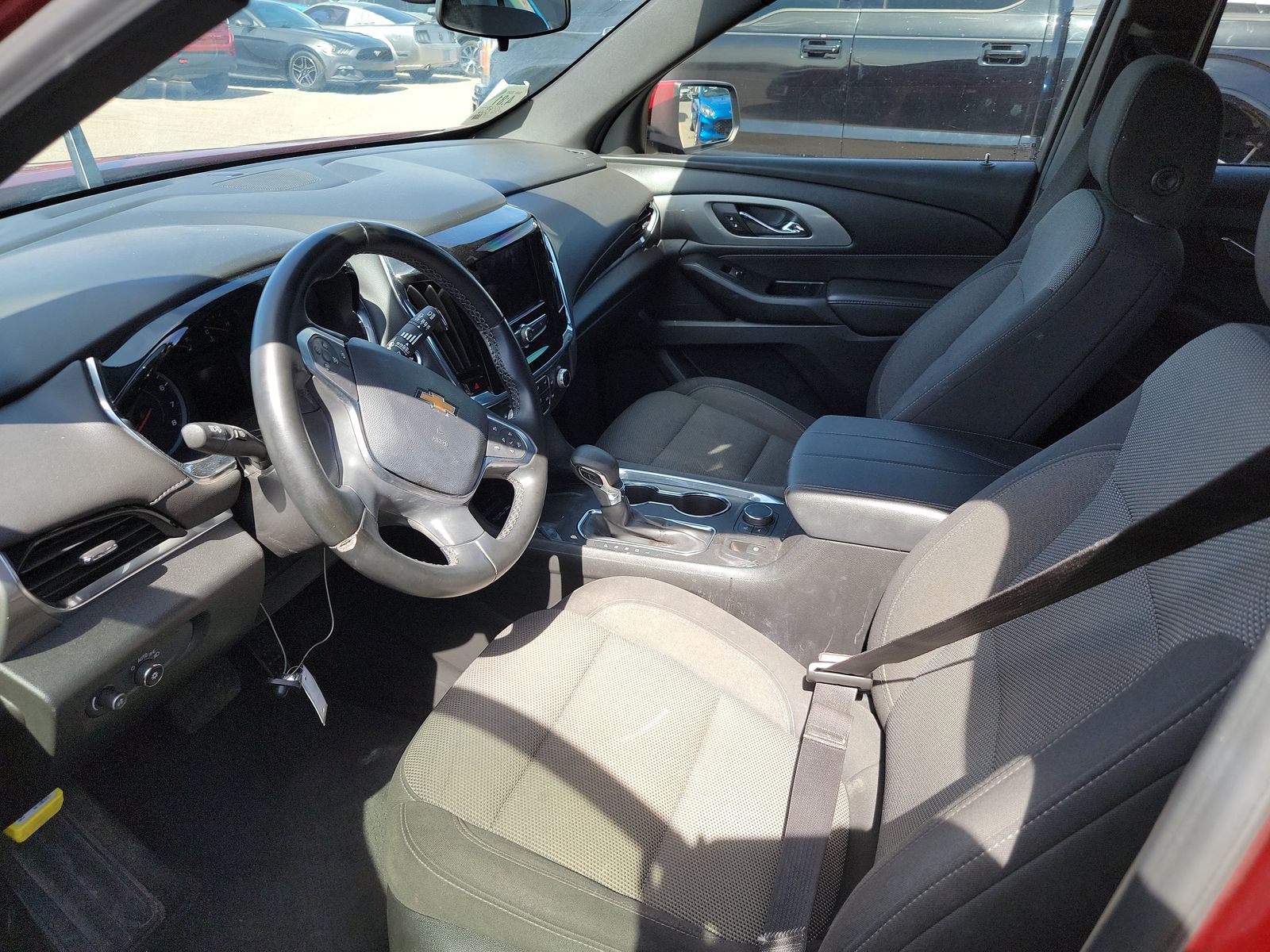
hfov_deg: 71.6
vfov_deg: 56.8
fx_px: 881
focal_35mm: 24
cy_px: 476
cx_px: 635
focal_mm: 6.7
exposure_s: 1/119
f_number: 1.8
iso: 51
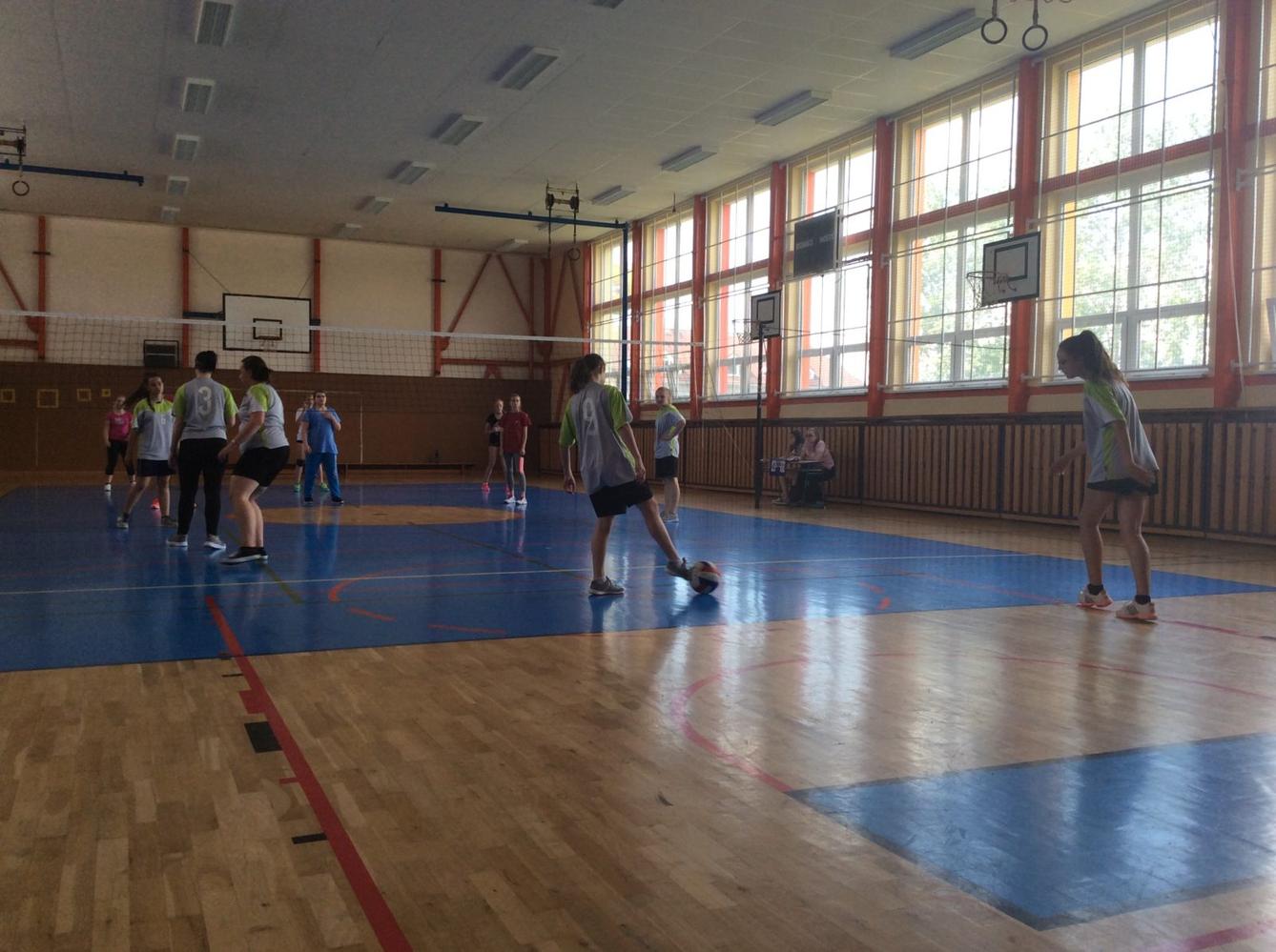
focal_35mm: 32
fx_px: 1178
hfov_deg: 56.9
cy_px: 476
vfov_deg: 44.0
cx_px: 638
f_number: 2.4
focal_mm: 3.3
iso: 32
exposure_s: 1/115
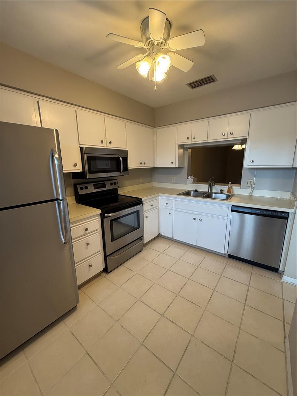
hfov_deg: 85.7
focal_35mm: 14
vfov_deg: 102.1
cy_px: 198
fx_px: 160
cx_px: 148
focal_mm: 2.22
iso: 160
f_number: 2.2
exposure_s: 1/120
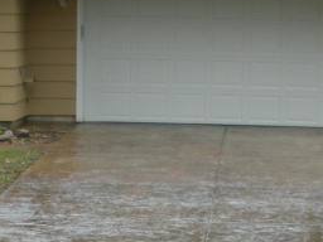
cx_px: 172
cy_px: 284
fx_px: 1306
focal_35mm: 140
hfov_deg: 14.1
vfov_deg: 10.4
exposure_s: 1/64
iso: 112
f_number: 3.5
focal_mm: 6.3
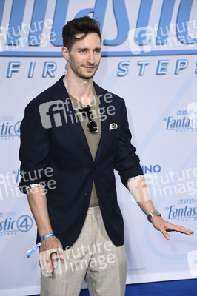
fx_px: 921
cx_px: 98
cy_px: 148
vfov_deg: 18.3
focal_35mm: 112
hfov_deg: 12.2
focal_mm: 112
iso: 400
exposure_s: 1/250
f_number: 5.6
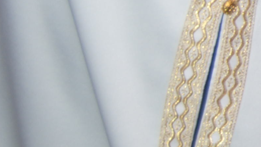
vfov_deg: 6.4
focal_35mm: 184
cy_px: -157
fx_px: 1273
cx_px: 616
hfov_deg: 10.2
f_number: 3.8
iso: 200
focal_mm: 24
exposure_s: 1/60
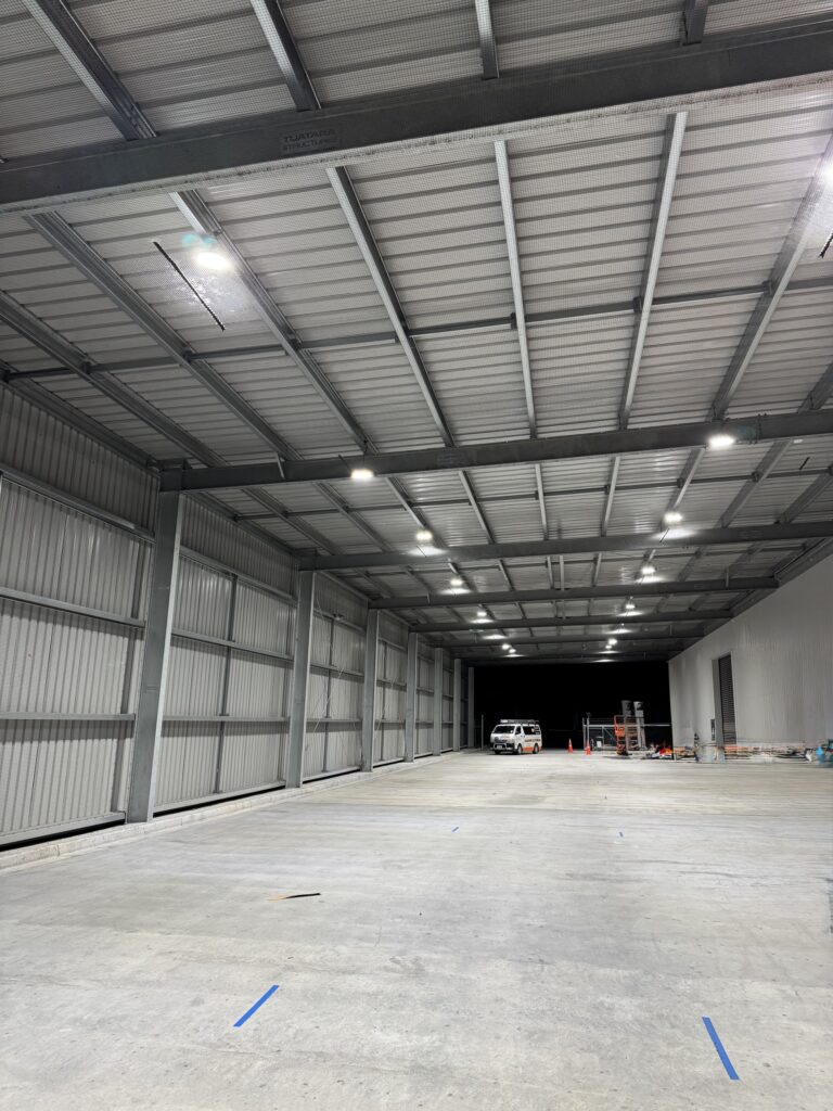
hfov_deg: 56.8
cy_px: 556
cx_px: 416
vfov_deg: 71.6
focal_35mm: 24
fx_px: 770
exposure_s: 1/90
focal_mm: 6.76
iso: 200
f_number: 1.78
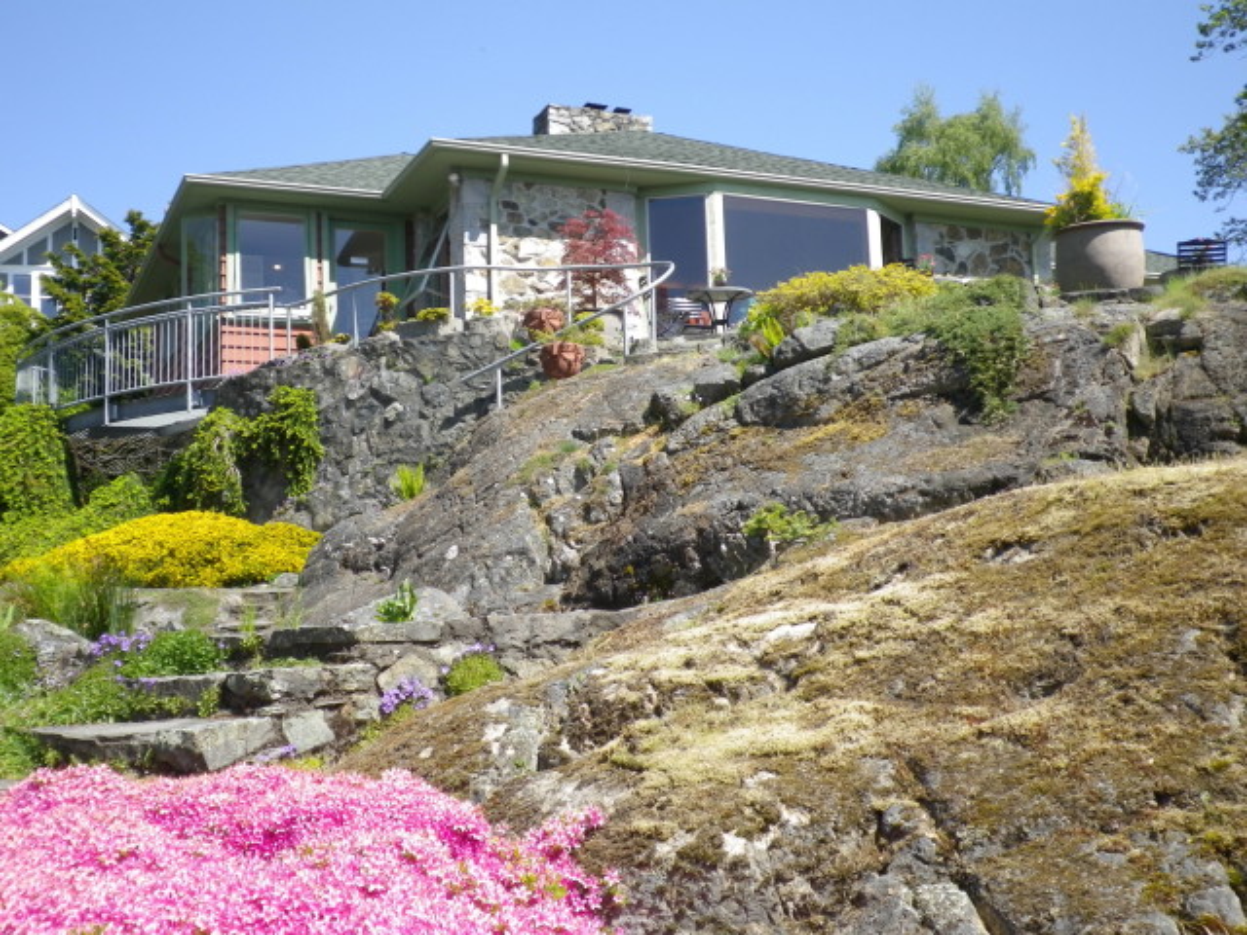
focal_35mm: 47
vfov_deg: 30.9
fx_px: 1693
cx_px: 624
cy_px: 468
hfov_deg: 40.4
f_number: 4.6
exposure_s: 1/250
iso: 80
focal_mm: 8.46
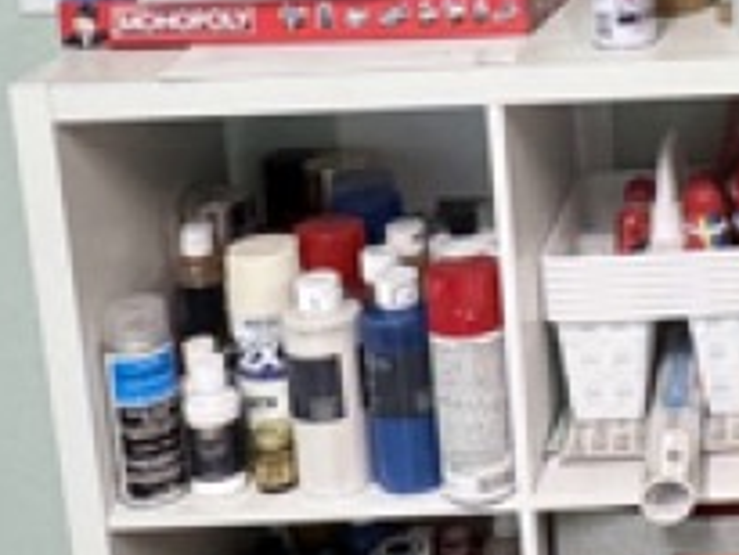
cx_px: 883
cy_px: -14
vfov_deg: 17.5
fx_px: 1752
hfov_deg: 22.1
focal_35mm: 82
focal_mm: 2.22
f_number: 2.2
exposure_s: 1/60
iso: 250
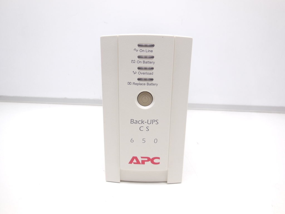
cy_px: 107
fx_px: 206
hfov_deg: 69.4
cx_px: 142
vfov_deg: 54.9
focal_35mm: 25
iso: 125
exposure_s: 1/80
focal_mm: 4.5
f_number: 3.1
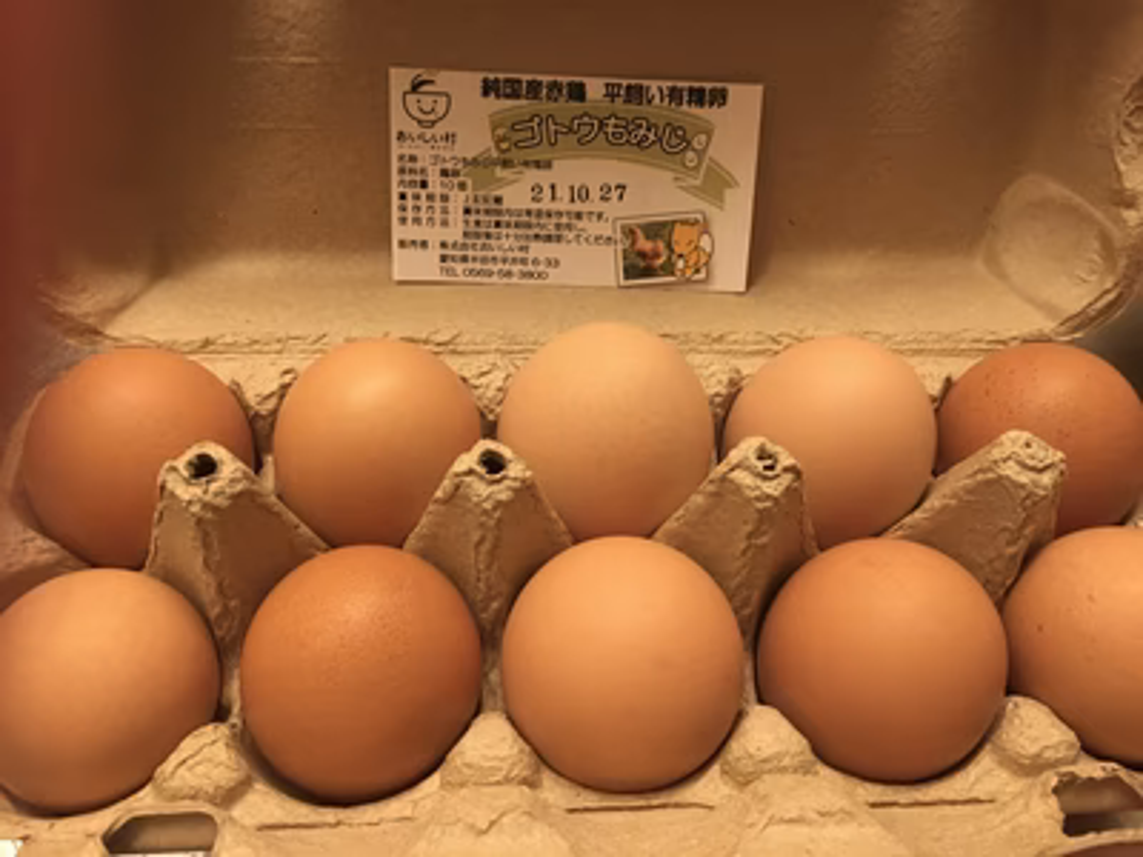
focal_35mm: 29
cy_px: 428
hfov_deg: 61.7
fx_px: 958
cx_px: 572
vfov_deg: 48.2
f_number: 2.2
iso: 200
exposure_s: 1/20
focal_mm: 4.15
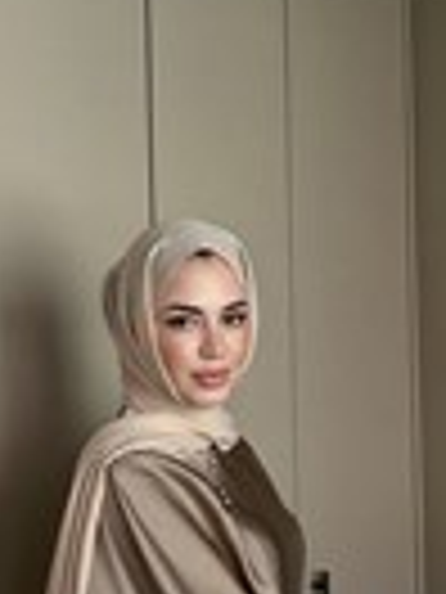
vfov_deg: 22.9
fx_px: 1288
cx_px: 230
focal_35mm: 75
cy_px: 790
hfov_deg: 19.6
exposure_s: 1/214
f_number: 1.78
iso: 64
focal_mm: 6.76
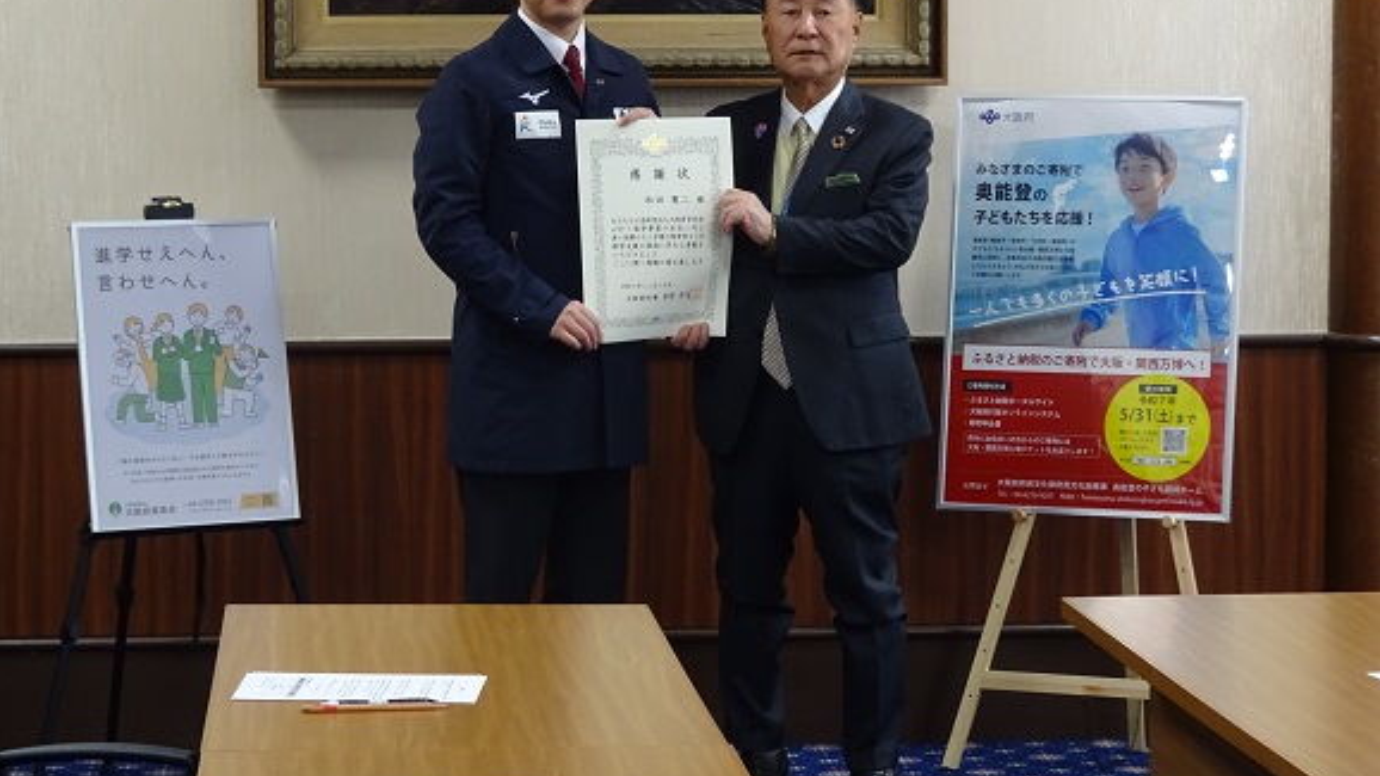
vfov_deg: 11.9
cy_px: 313
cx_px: 688
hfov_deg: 20.9
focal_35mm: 102
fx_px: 3732
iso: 800
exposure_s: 1/50
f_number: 5
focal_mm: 15.92
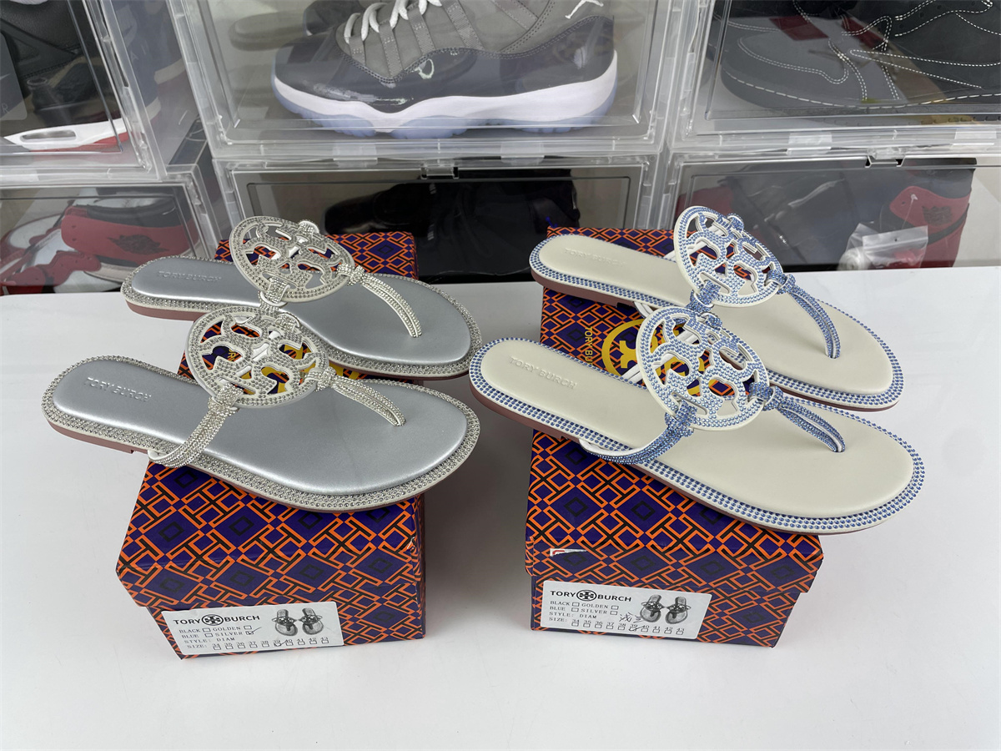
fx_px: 752
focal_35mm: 26
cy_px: 376
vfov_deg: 53.1
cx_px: 500
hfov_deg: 67.3
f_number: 1.6
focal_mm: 4.2
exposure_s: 1/186
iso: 32
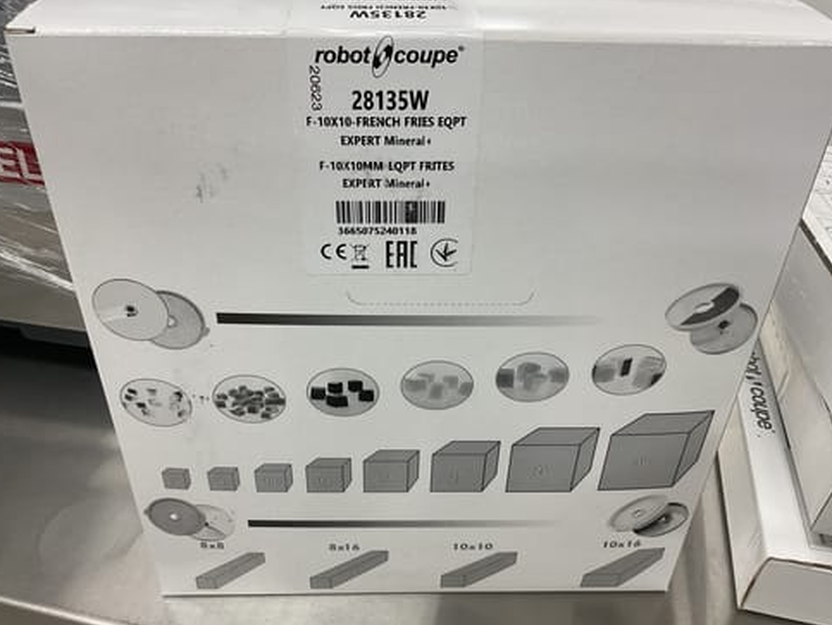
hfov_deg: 59.9
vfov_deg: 46.8
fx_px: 722
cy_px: 319
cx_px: 407
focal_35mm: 30
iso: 50
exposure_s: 1/100
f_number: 1.8
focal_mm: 3
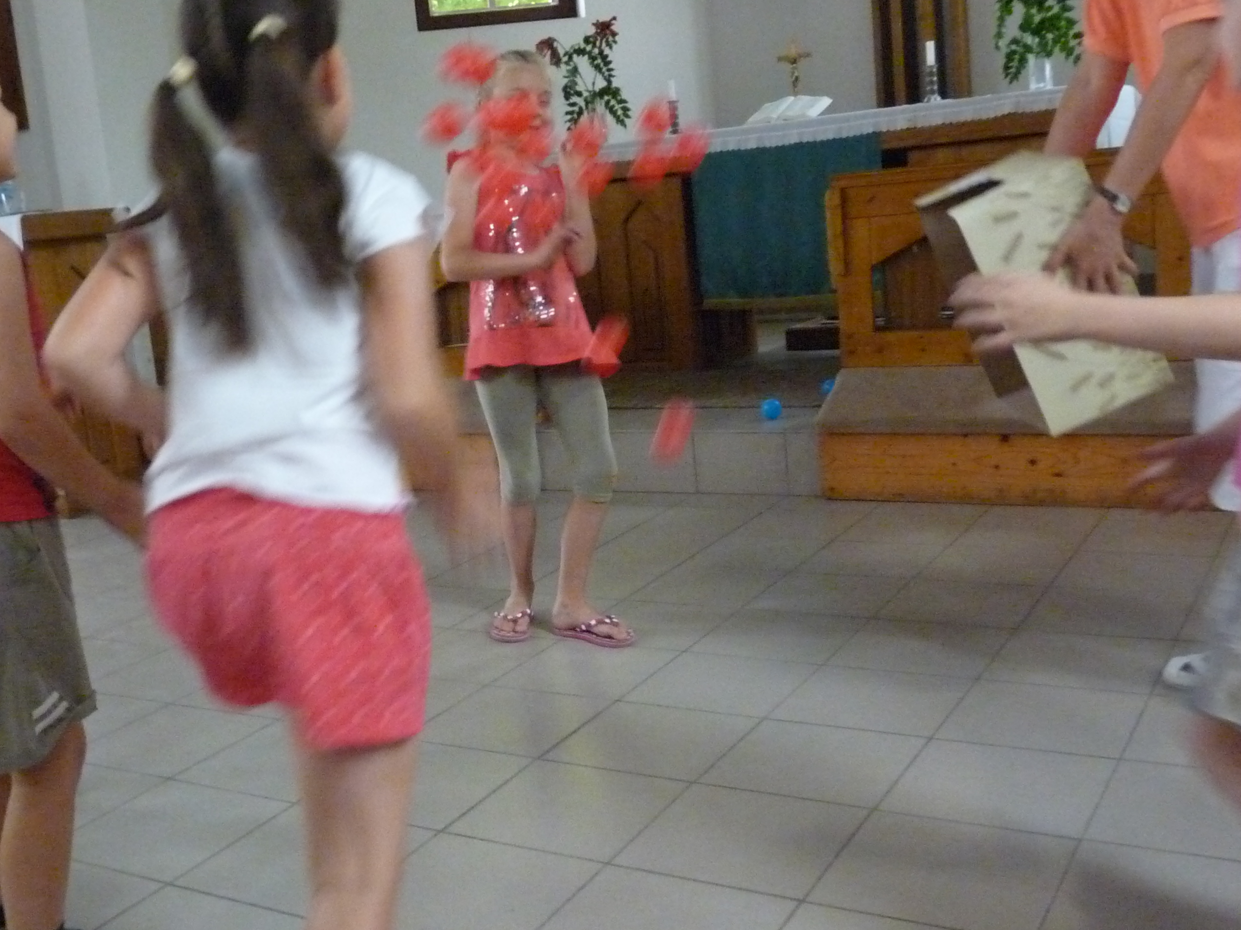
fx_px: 1398
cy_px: 452
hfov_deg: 47.5
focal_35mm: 39
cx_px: 482
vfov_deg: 36.8
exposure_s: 1/40
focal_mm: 4.8
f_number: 2.8
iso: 800
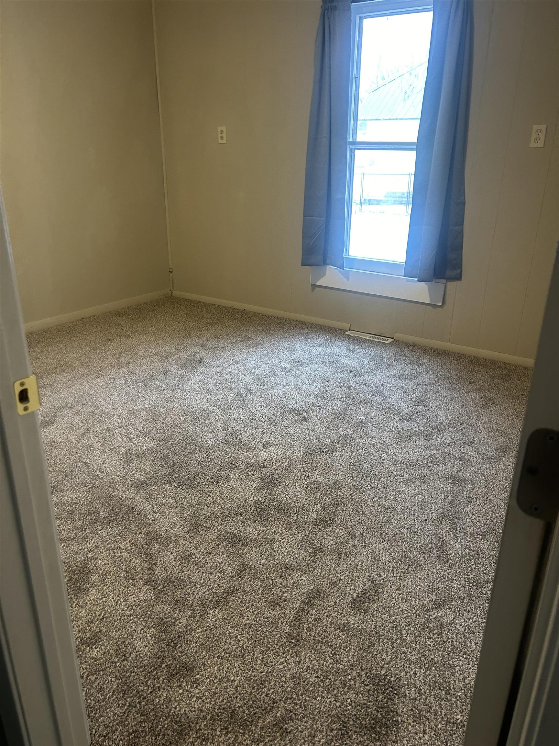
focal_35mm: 26
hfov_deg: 53.1
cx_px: 280
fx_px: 560
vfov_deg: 67.3
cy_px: 373
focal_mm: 5.7
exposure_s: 1/60
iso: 160
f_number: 1.5
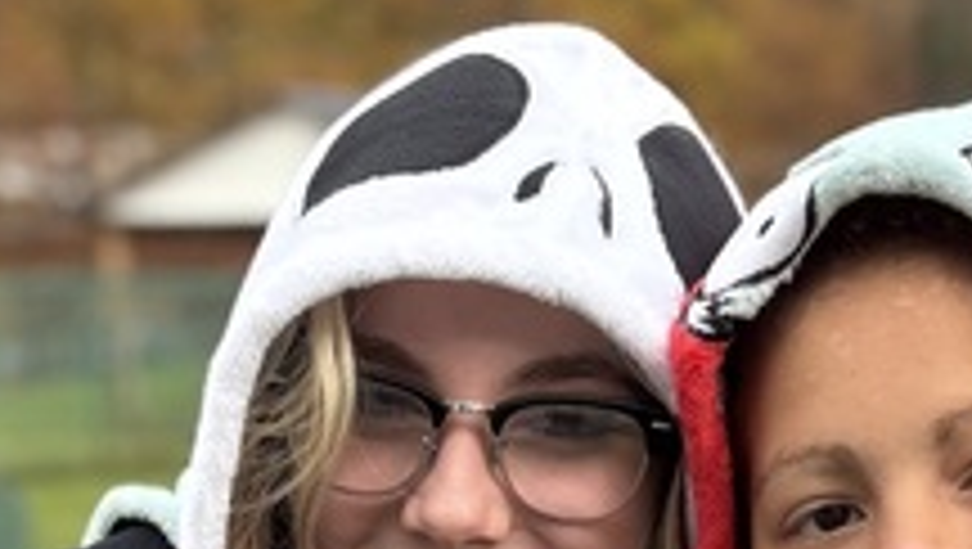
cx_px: 598
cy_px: 1552
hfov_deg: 16.0
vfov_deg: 8.0
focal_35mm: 134
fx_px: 3457
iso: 50
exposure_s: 1/502
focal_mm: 5.96
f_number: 1.6
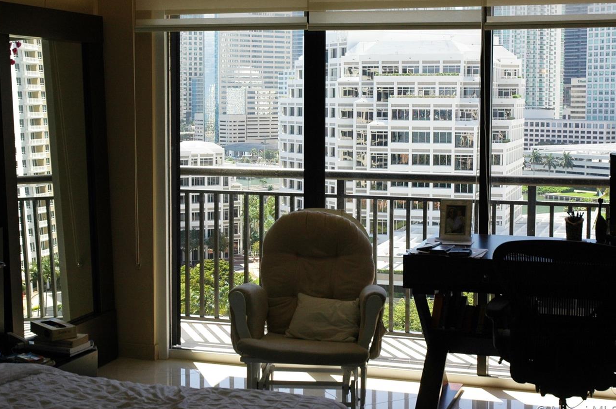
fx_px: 1002
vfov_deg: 23.0
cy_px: 163
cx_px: 305
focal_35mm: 59
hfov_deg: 34.2
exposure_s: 1/200
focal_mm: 31
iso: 200
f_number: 7.1
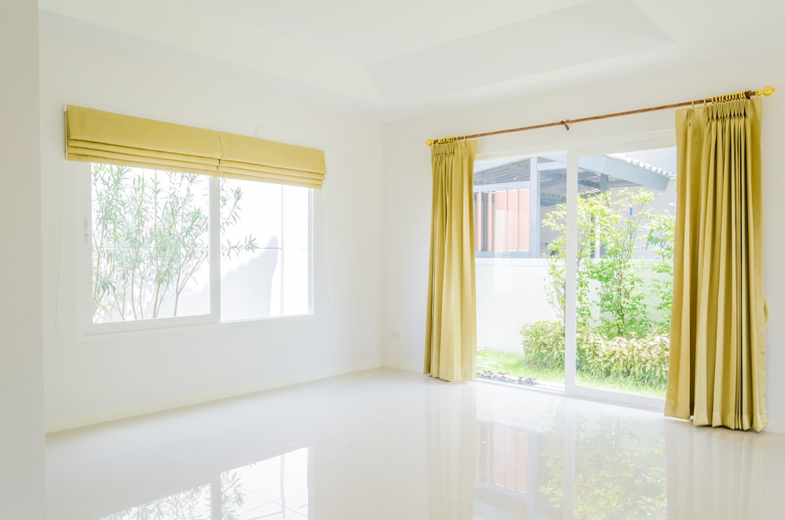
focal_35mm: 27
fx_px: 588
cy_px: 260
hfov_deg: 67.5
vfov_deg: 47.8
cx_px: 392
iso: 100
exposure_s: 1/13
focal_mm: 18
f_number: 11
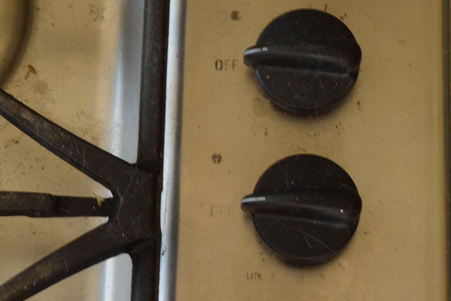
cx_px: 223
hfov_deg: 17.4
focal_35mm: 118
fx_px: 1476
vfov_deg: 11.7
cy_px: 131
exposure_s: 1/40
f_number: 9
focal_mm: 55
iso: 4000
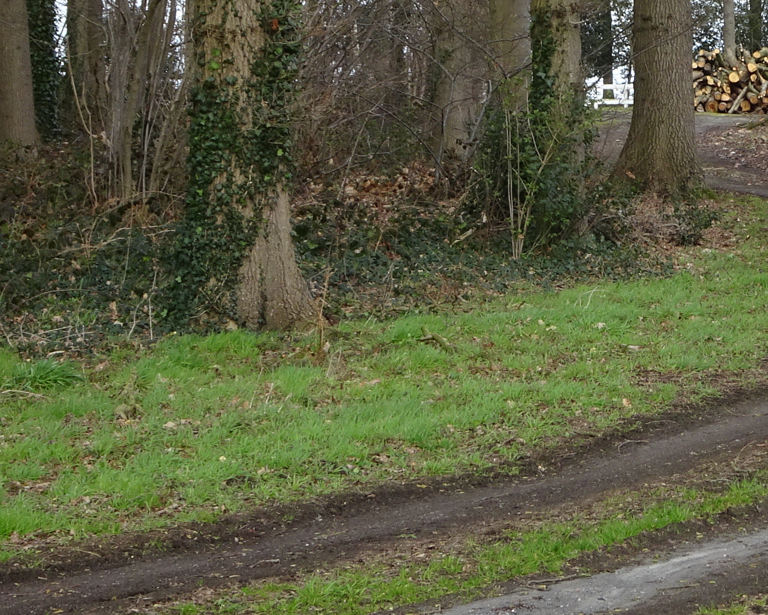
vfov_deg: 10.7
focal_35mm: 144
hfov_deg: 13.3
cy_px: 221
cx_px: 675
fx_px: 3274
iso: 80
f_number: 4.5
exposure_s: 1/125
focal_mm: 9.52
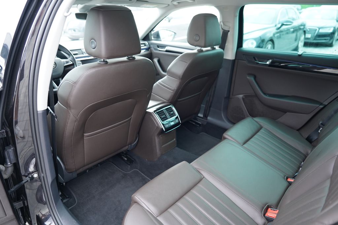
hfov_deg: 73.7
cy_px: 112
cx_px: 169
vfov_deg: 53.1
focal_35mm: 24
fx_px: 225
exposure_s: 1/160
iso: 1600
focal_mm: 24
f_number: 3.2
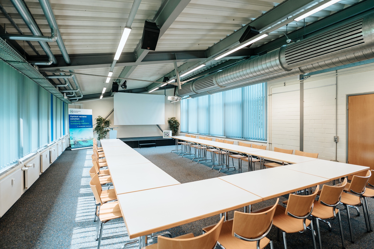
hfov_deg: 93.3
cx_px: 187
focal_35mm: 17
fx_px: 177
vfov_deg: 70.4
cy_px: 124
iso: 320
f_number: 2.8
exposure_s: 1/160
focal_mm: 17
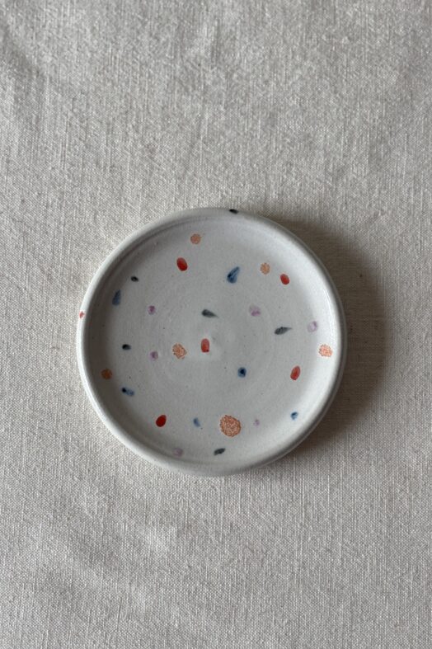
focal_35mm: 55
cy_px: 329
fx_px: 991
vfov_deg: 36.3
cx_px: 234
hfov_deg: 24.6
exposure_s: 1/157
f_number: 1.6
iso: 32
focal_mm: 5.96
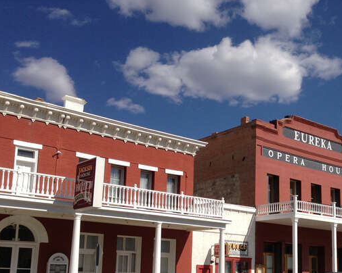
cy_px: 201
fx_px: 516
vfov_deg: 29.3
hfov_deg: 36.0
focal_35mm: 51
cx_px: 247
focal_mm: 4.13
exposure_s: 1/3012
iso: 50
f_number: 2.4
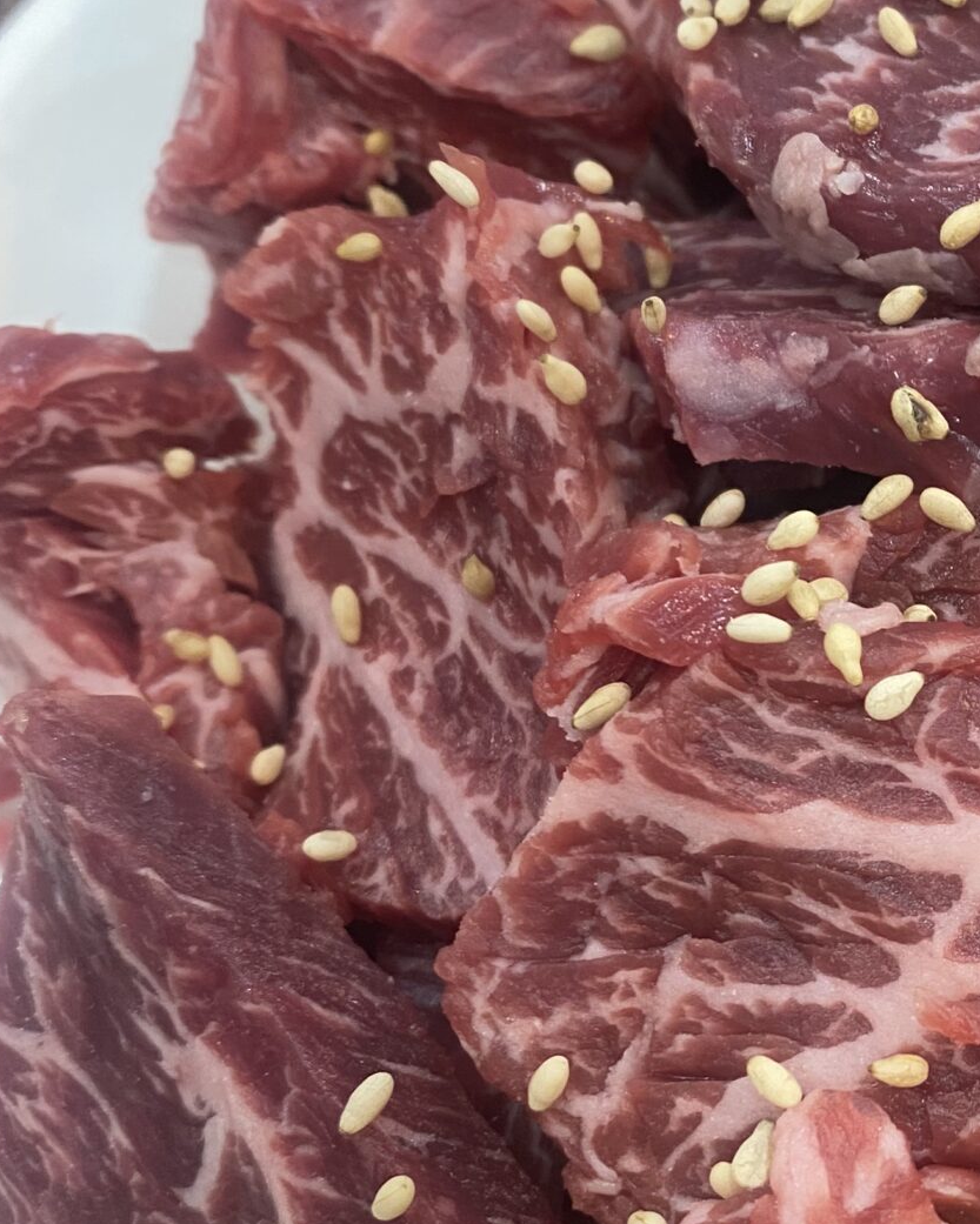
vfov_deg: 31.4
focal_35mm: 60
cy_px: 731
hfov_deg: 24.1
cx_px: 1022
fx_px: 2175
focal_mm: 4.25
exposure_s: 1/60
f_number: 1.8
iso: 160
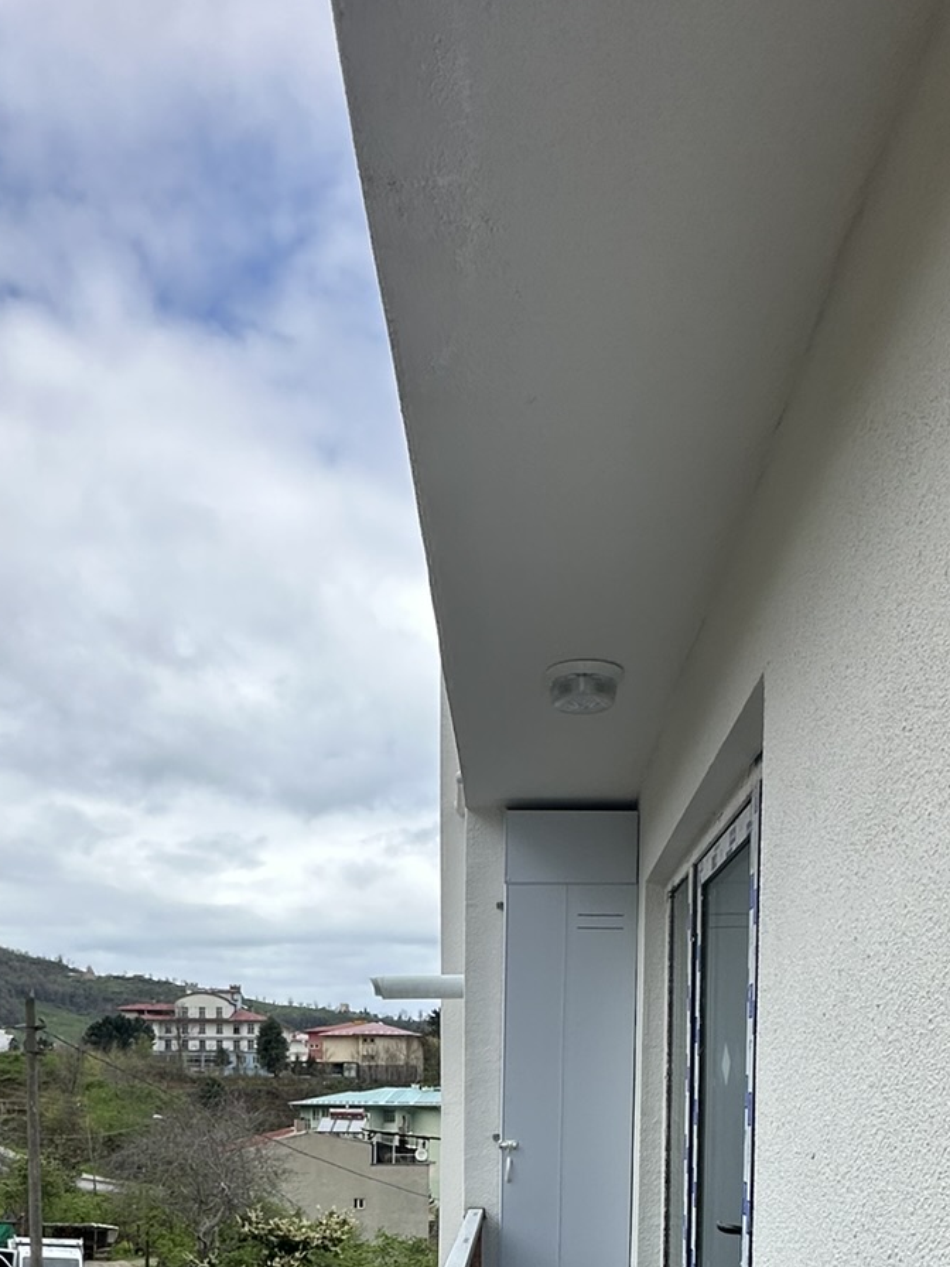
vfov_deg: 49.4
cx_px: 455
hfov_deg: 44.2
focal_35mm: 32
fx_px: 1171
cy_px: 1184
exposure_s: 1/1511
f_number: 2.2
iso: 40
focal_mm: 2.22
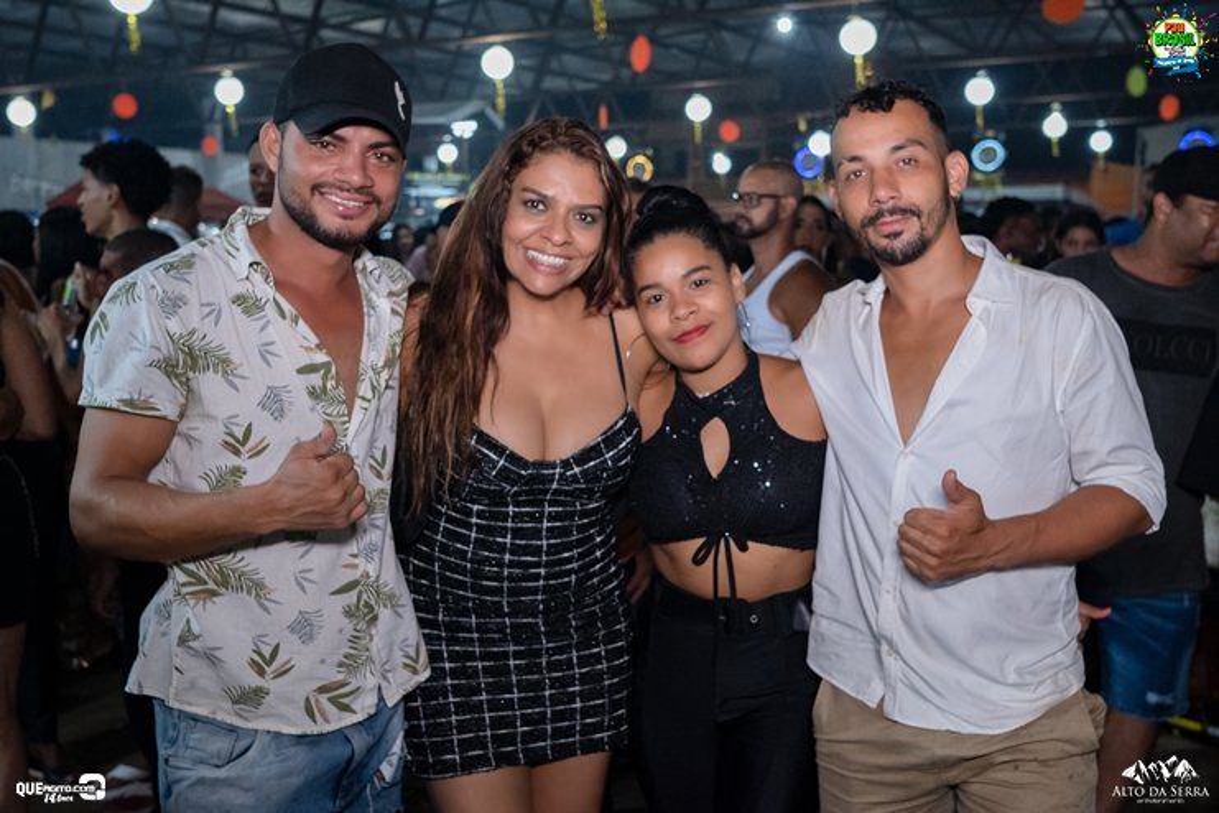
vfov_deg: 36.9
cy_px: 406
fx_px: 1219
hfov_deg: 53.1
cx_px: 610
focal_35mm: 36
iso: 2500
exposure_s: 1/250
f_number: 3.2
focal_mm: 24
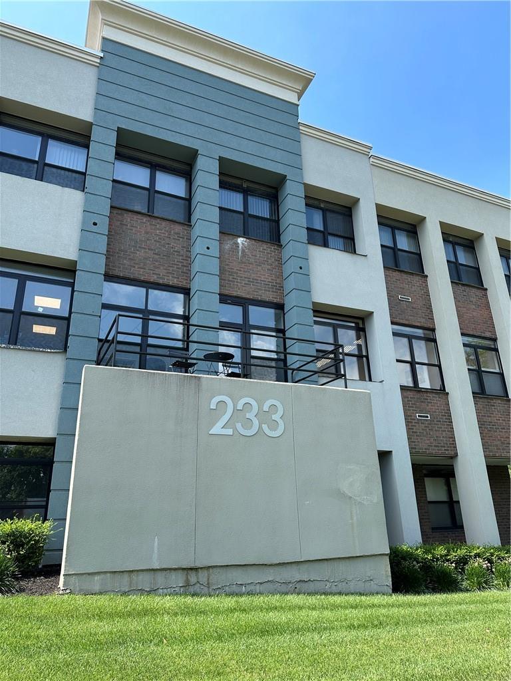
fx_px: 472
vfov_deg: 71.6
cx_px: 256
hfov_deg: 56.8
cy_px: 340
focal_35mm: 24
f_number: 1.78
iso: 80
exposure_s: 1/1412
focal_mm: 6.86
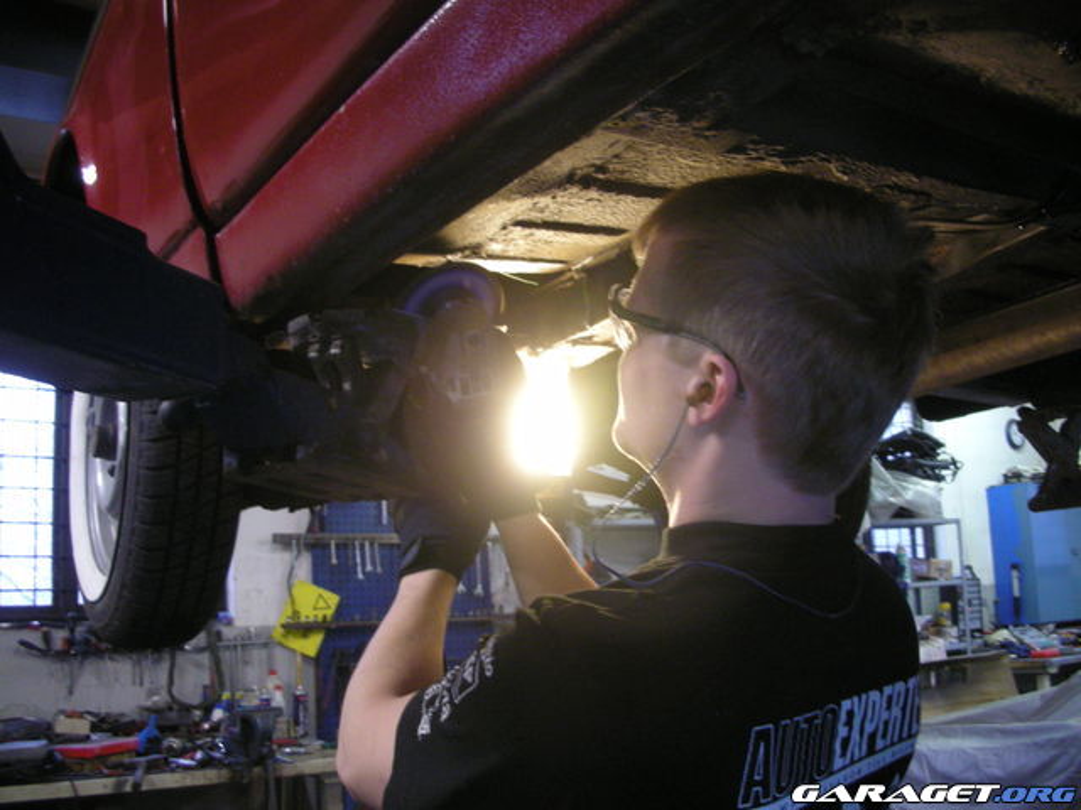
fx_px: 1093
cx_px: 540
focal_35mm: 35
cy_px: 405
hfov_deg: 52.6
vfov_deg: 40.7
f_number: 2.8
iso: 200
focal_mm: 5.8
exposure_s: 1/15.4
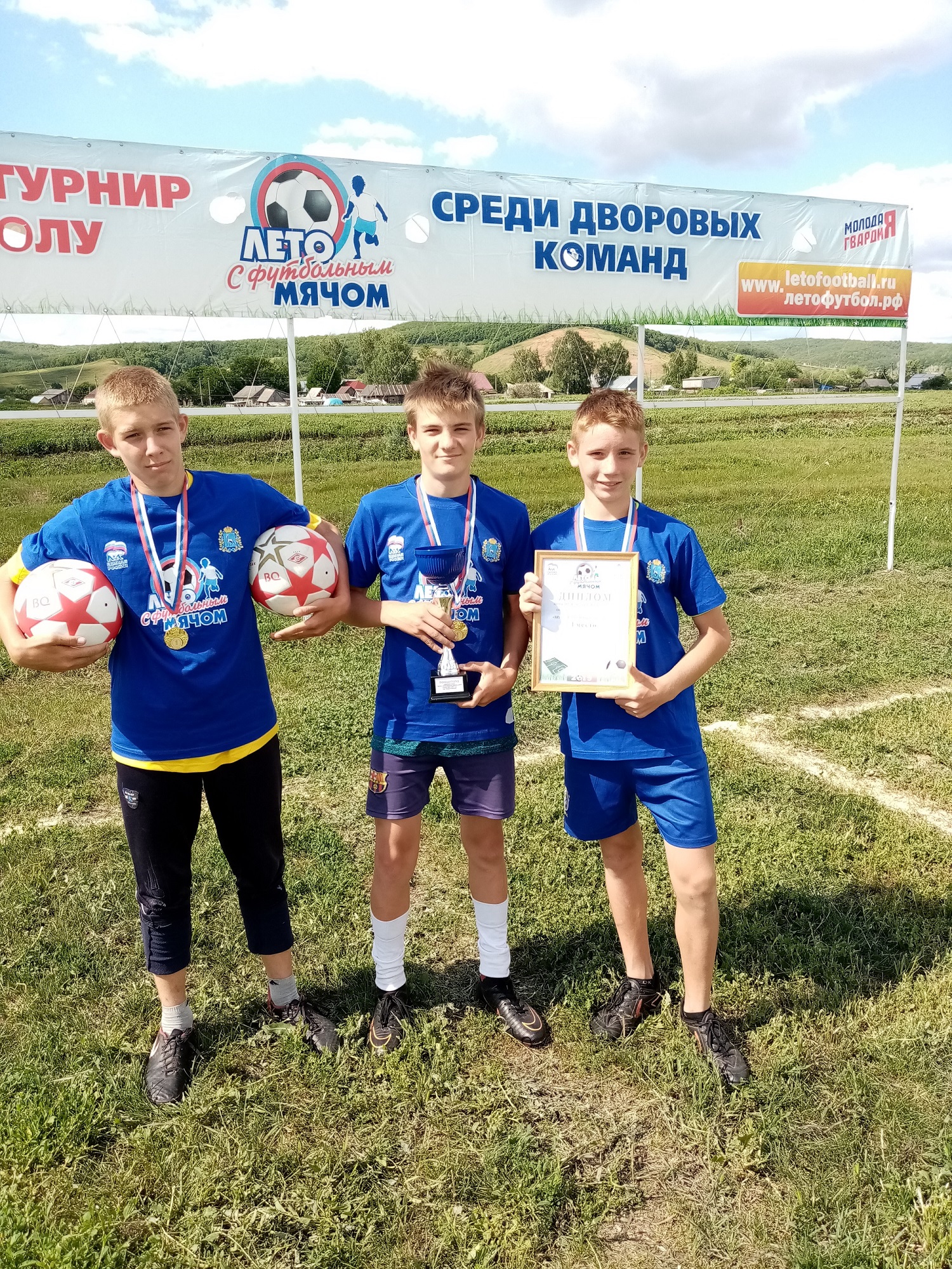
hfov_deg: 53.1
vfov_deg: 67.3
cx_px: 476
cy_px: 634
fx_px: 953
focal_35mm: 26
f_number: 1.8
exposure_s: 1/659
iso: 103
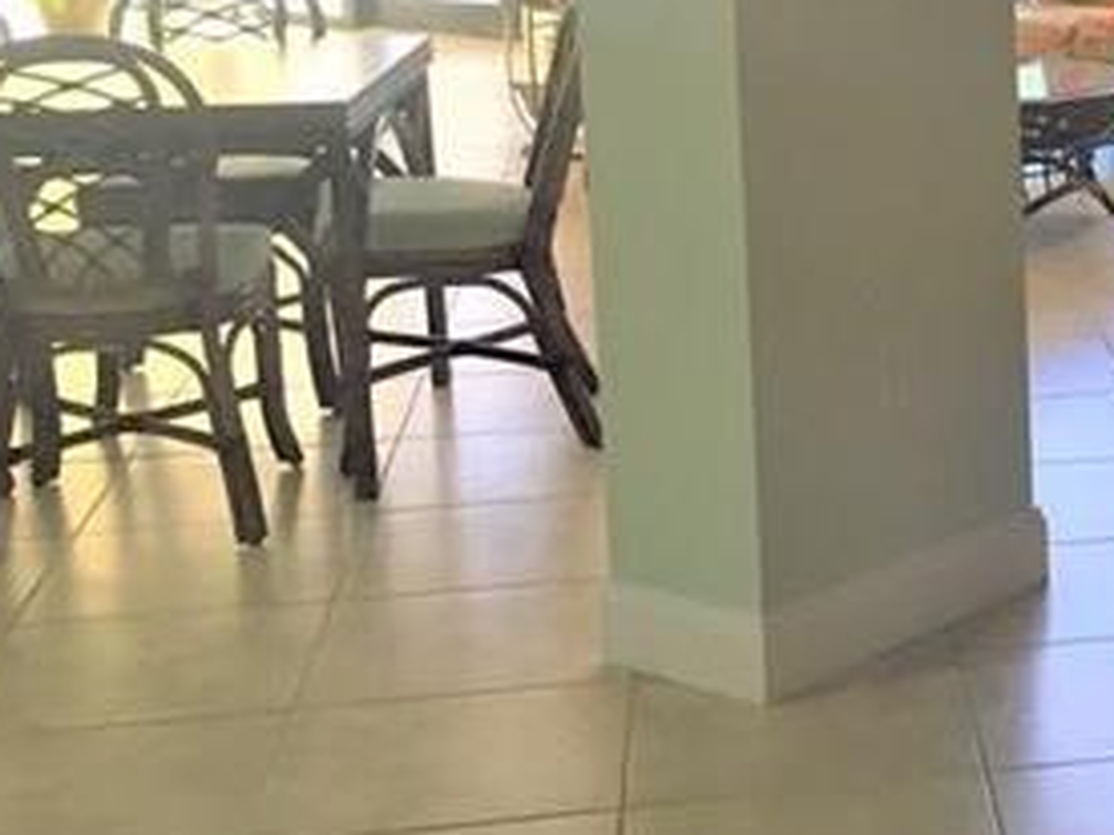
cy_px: 230
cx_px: 1364
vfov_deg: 17.5
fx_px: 2703
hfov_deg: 21.5
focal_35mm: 84
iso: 40
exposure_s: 1/30
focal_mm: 4.15
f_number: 2.2
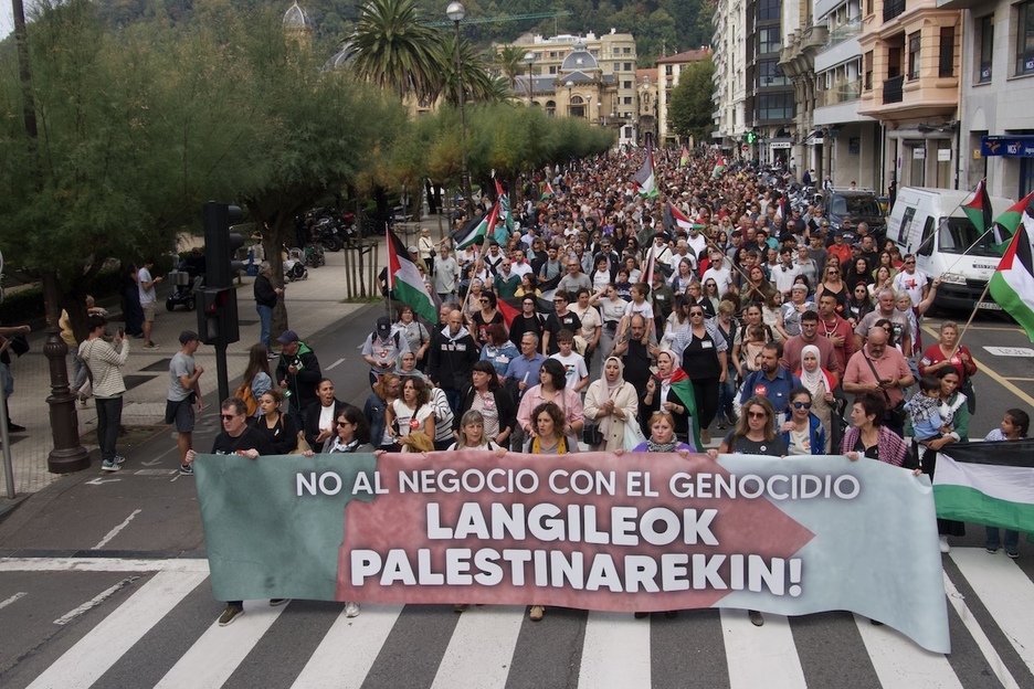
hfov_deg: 48.5
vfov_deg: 33.4
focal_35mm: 40
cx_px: 517
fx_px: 1149
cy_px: 344
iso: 200
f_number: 5.6
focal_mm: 14.69
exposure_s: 1/400
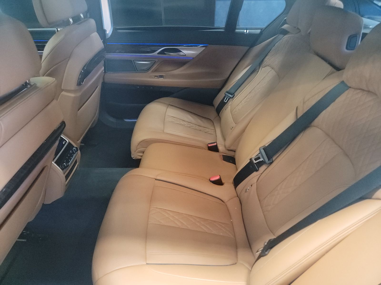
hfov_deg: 71.6
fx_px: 264
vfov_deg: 56.8
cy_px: 142
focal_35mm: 24
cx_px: 190
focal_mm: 6.7
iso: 2387
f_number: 1.8
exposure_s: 1/59
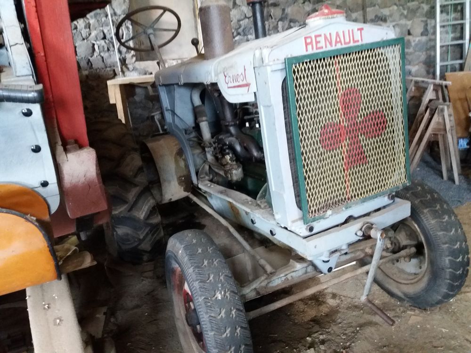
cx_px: 236
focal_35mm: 28
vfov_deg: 49.7
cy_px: 176
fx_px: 381
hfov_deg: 63.4
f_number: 1.9
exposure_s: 1/17
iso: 500
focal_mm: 3.7
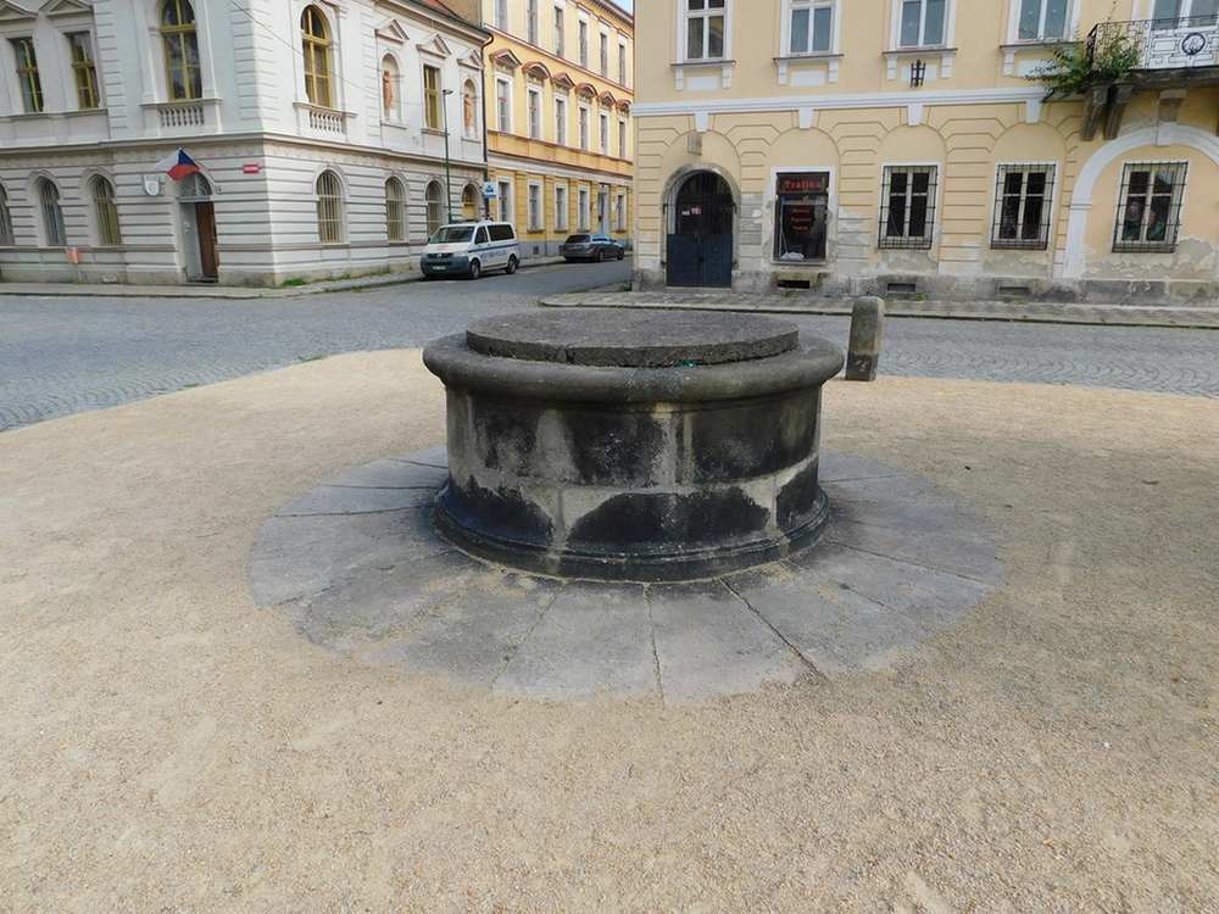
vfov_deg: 58.9
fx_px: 810
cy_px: 457
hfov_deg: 73.9
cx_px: 610
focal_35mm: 23
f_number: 3
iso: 125
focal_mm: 4
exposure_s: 1/800
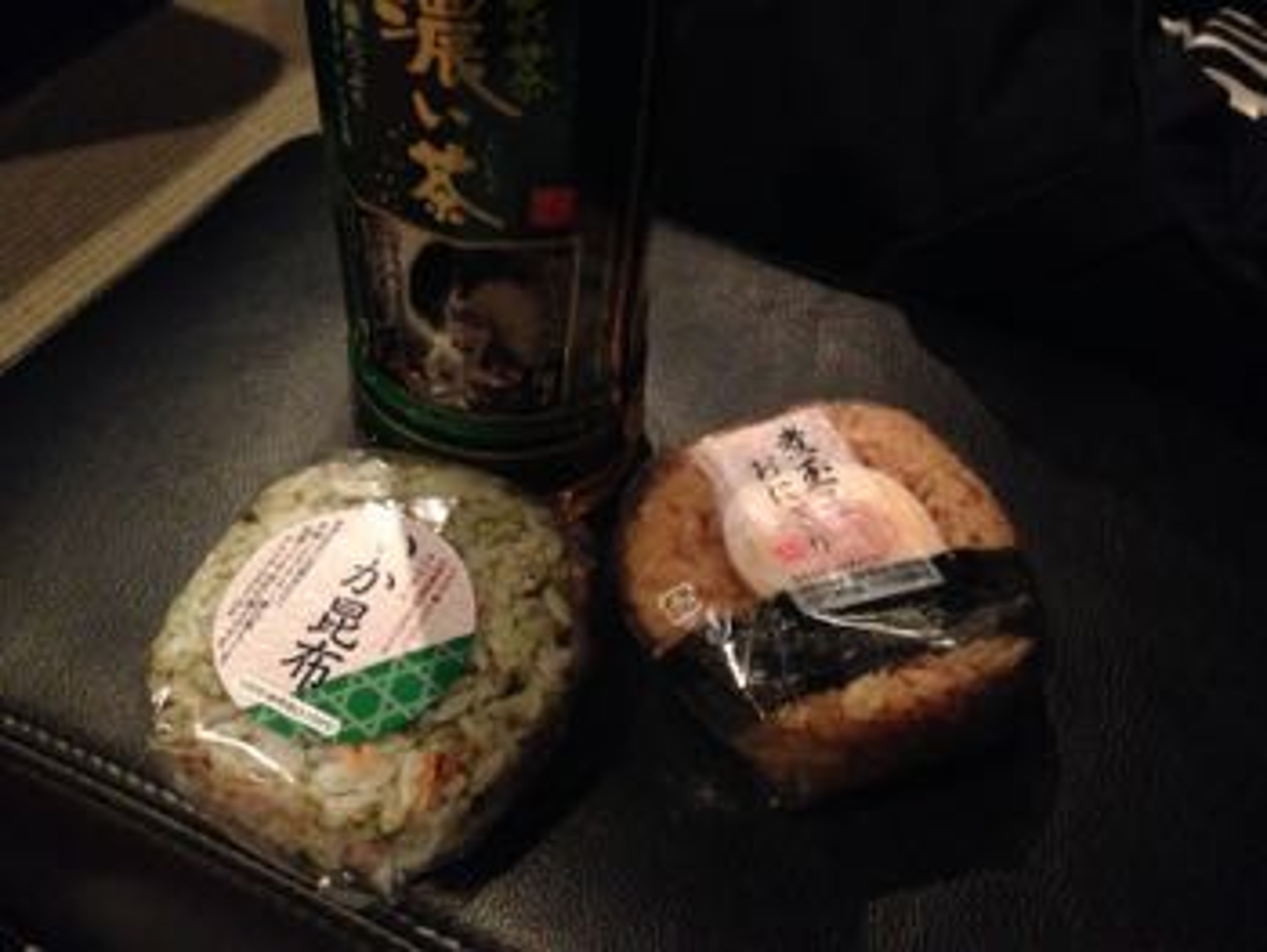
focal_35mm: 33
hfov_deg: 55.3
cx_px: 634
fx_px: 1209
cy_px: 476
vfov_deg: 43.0
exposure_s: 1/15
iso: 800
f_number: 2.4
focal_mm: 4.12
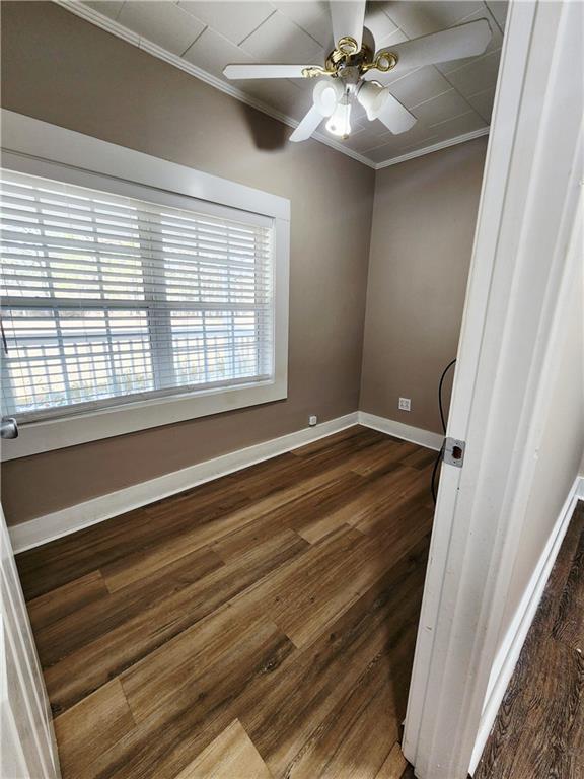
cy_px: 390
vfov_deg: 106.2
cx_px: 292
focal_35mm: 13
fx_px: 292
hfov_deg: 89.9
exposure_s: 1/60.2
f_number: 2.2
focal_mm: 2.2
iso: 160
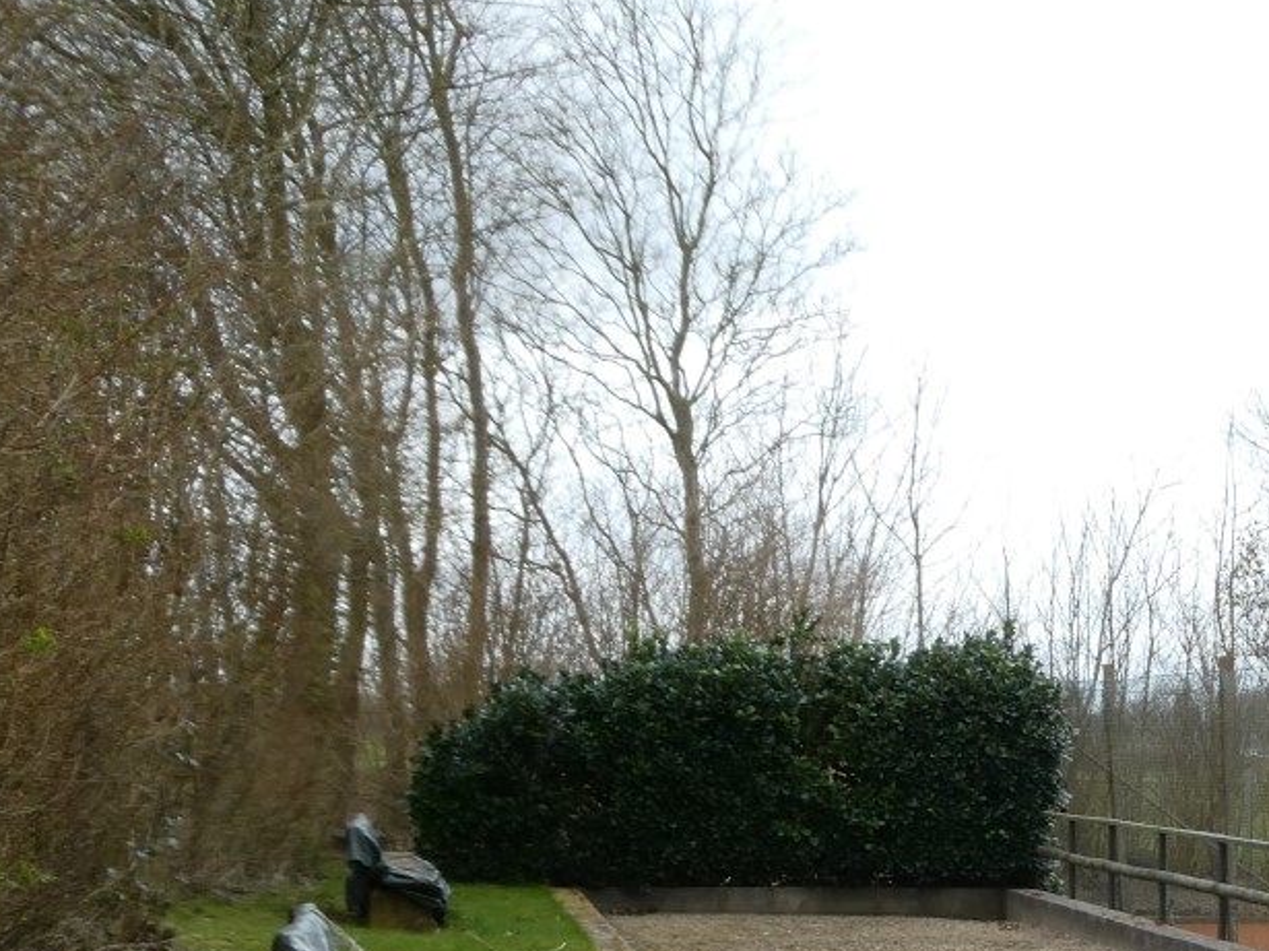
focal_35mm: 82
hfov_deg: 22.2
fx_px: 3005
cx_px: 1479
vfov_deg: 17.3
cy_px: 1104
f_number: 3.7
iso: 80
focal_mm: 6.3
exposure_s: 1/100
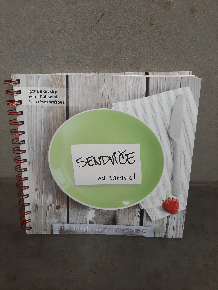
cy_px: 145
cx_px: 109
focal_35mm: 26
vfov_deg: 67.3
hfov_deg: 53.1
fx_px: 218
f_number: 1.7
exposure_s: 1/50
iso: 64
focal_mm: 3.93
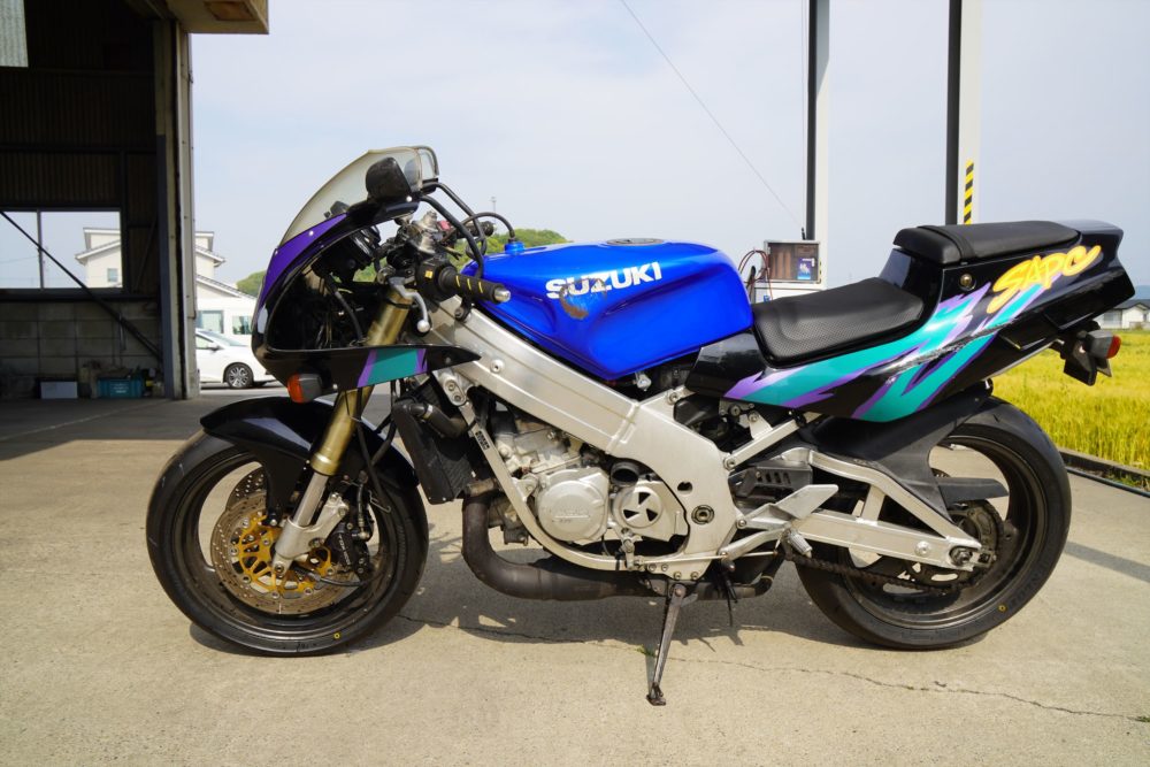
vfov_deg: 47.9
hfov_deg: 67.4
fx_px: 863
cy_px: 384
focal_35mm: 27
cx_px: 575
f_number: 9
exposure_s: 1/125
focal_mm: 18
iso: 100
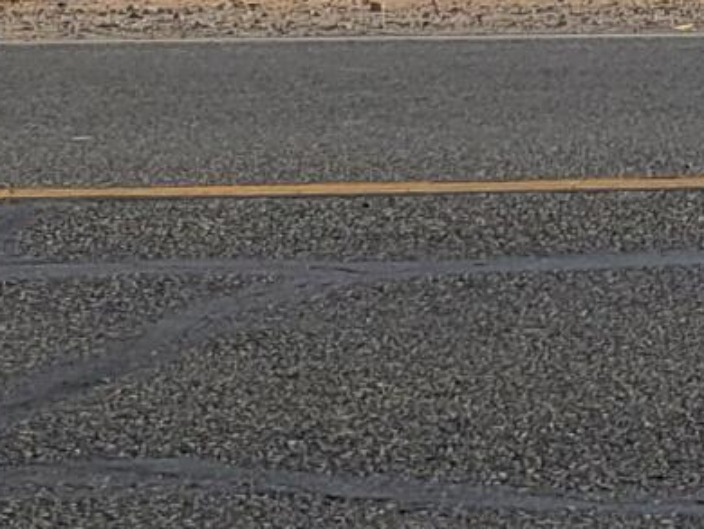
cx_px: 2078
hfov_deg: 8.4
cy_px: -343
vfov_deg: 7.3
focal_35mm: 200
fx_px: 4070
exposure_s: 1/7081
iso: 40
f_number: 1.8
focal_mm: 5.4
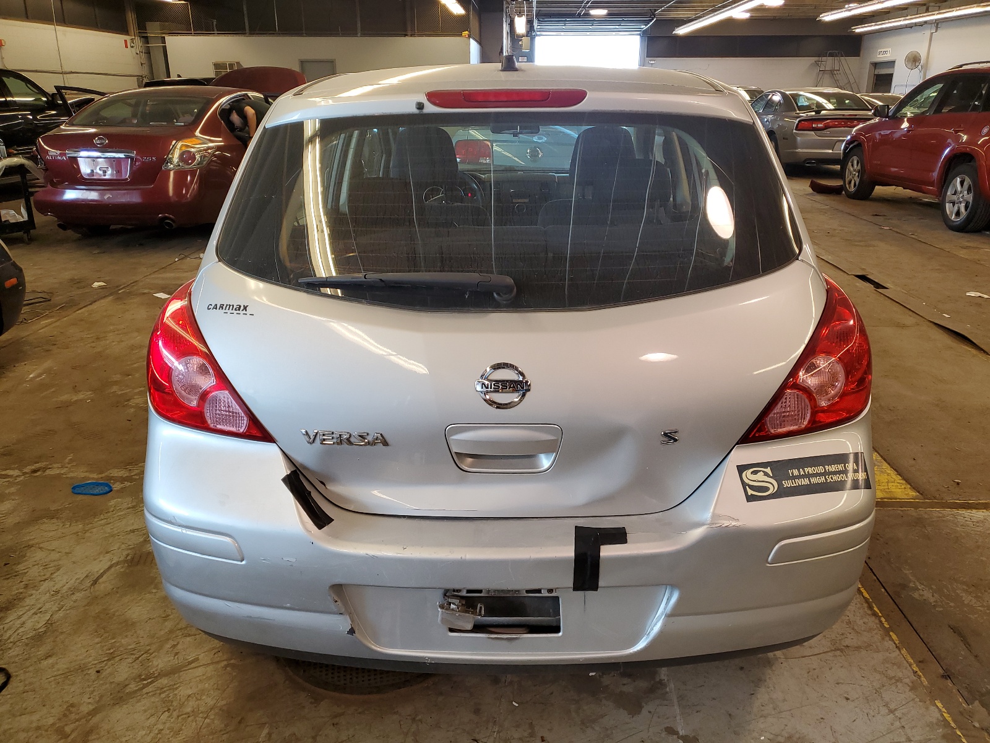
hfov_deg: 67.3
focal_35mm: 26
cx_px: 495
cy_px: 372
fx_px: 744
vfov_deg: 53.1
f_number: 1.5
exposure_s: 1/60.2
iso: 56
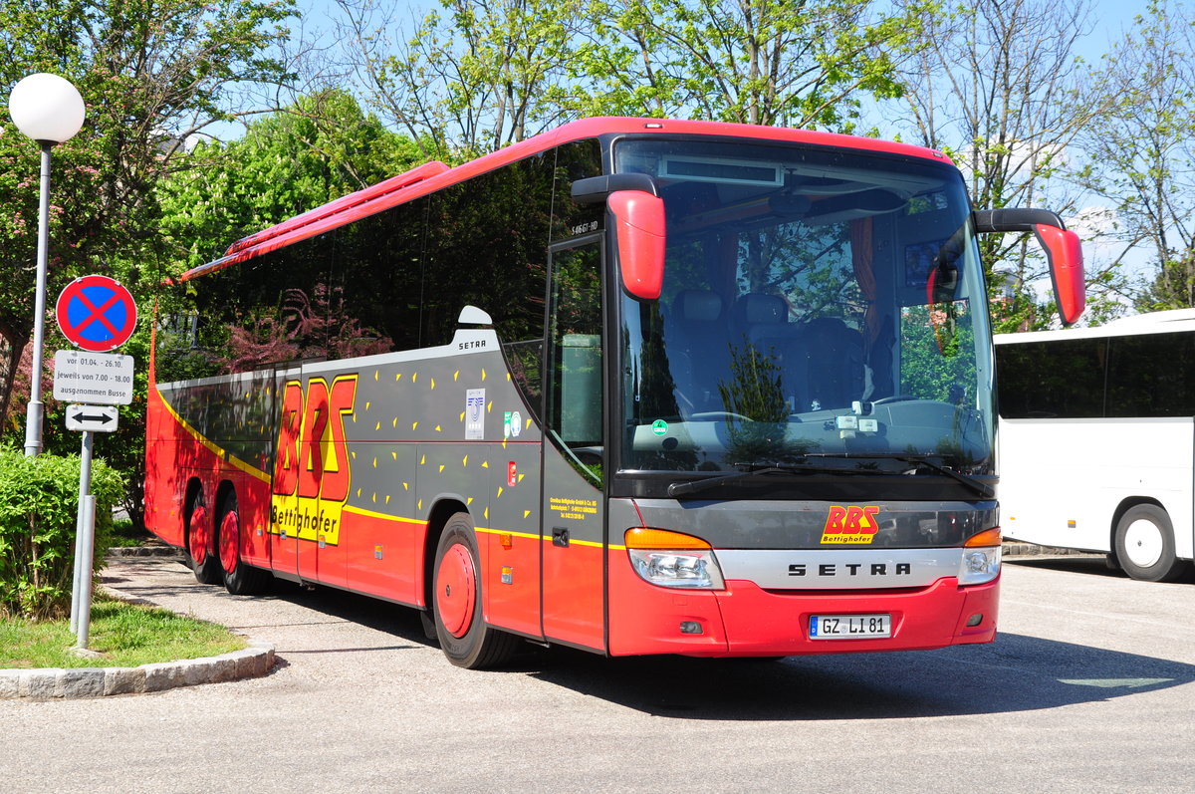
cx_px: 598
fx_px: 1741
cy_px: 397
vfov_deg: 25.7
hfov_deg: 37.9
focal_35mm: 52
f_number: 7.1
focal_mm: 35
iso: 200
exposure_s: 1/200
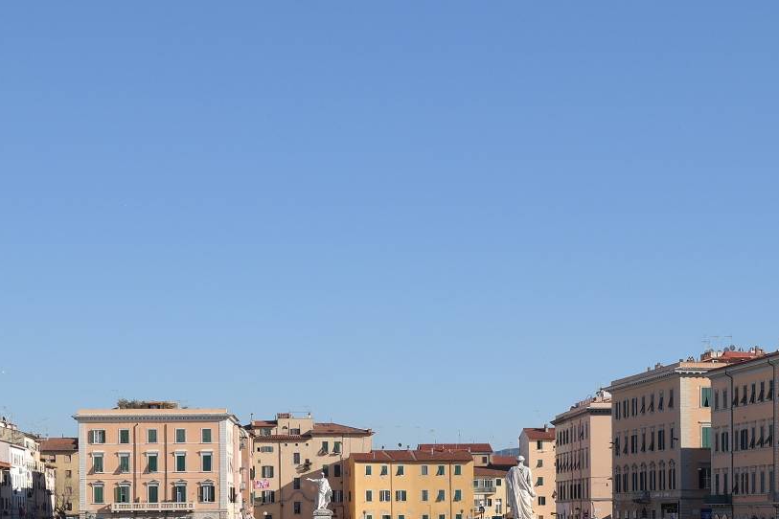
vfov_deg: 15.7
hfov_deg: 23.9
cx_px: 425
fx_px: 1839
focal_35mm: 85
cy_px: 535
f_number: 6.3
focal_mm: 24
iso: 100
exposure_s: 1/250
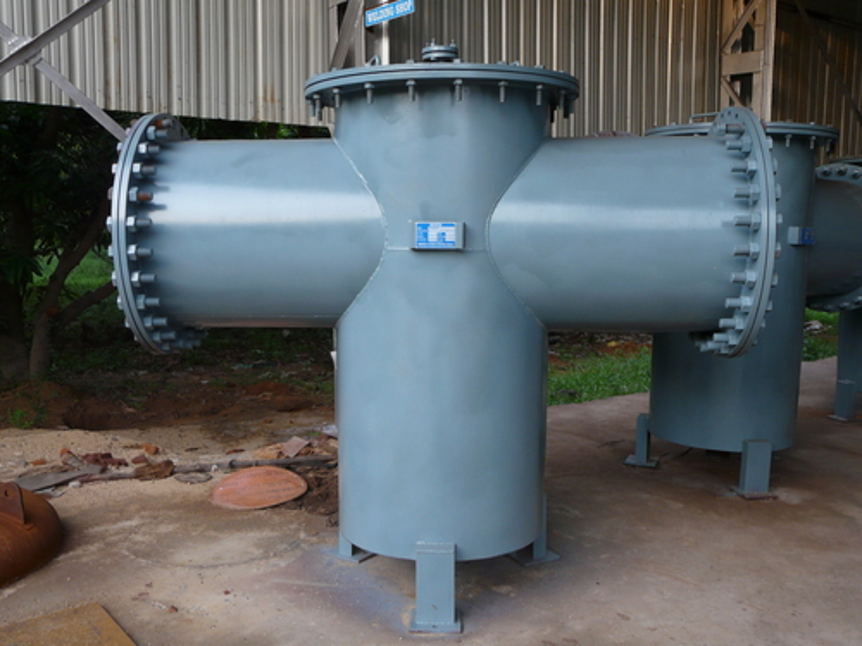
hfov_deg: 52.6
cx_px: 431
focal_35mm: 35
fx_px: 872
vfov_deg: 40.7
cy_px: 323
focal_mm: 5.8
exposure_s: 1/40
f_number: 2.8
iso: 100
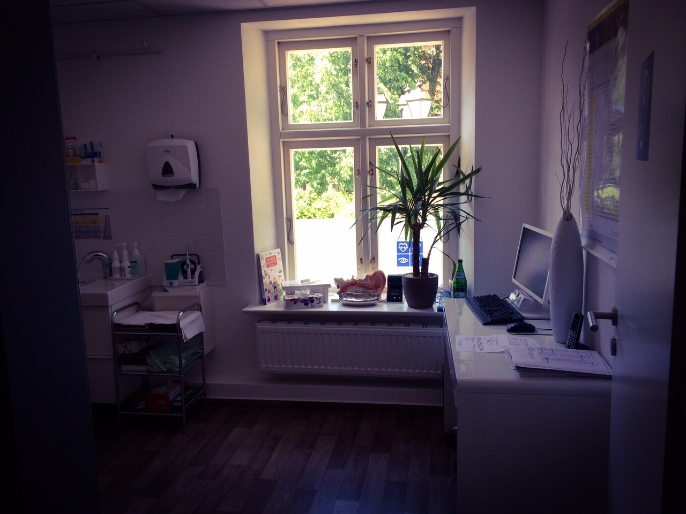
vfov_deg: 46.8
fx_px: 595
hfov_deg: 60.0
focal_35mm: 30
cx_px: 343
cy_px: 257
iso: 64
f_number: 2.2
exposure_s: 1/100
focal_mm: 4.12
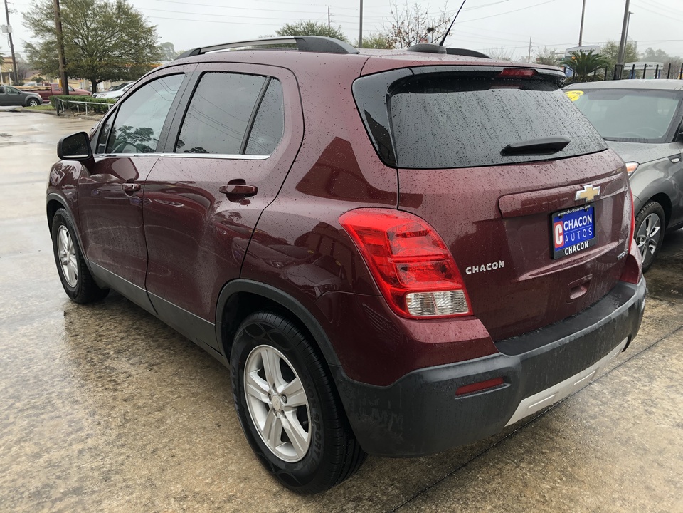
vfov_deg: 49.7
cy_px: 256
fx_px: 552
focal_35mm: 28
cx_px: 342
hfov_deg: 63.4
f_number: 1.8
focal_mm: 3.99
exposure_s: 1/120
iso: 32
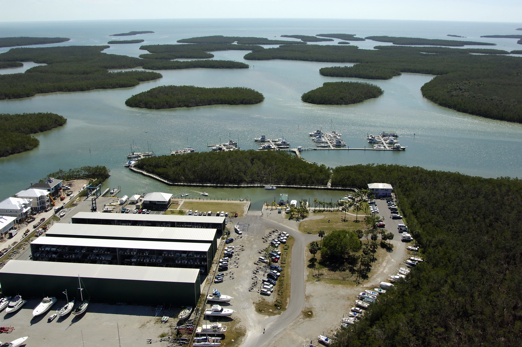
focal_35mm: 36
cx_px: 261
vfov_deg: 36.8
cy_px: 174
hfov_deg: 53.2
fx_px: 521
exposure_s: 1/1000
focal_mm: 24
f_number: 8
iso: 400
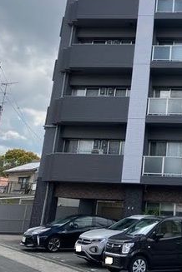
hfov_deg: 22.6
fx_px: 432
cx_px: 192
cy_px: 46
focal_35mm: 57
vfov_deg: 33.8
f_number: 1.8
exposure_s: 1/1245
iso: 32
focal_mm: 3.99
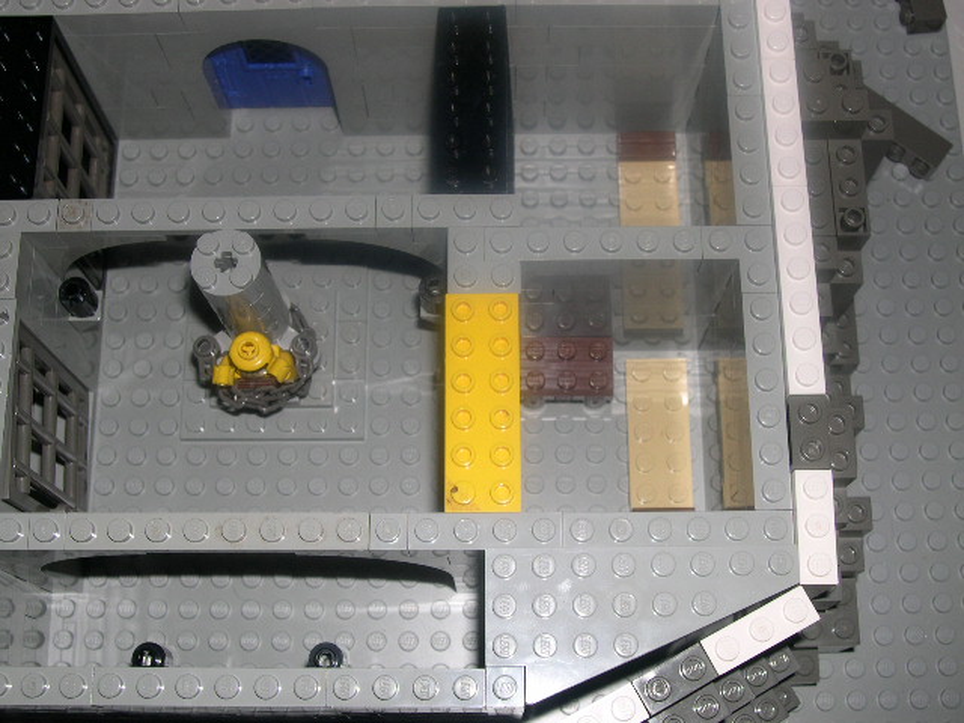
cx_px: 482
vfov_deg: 30.9
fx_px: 1309
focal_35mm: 47
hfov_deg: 40.4
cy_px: 362
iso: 100
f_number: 8.4
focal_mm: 10.1
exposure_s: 1/60
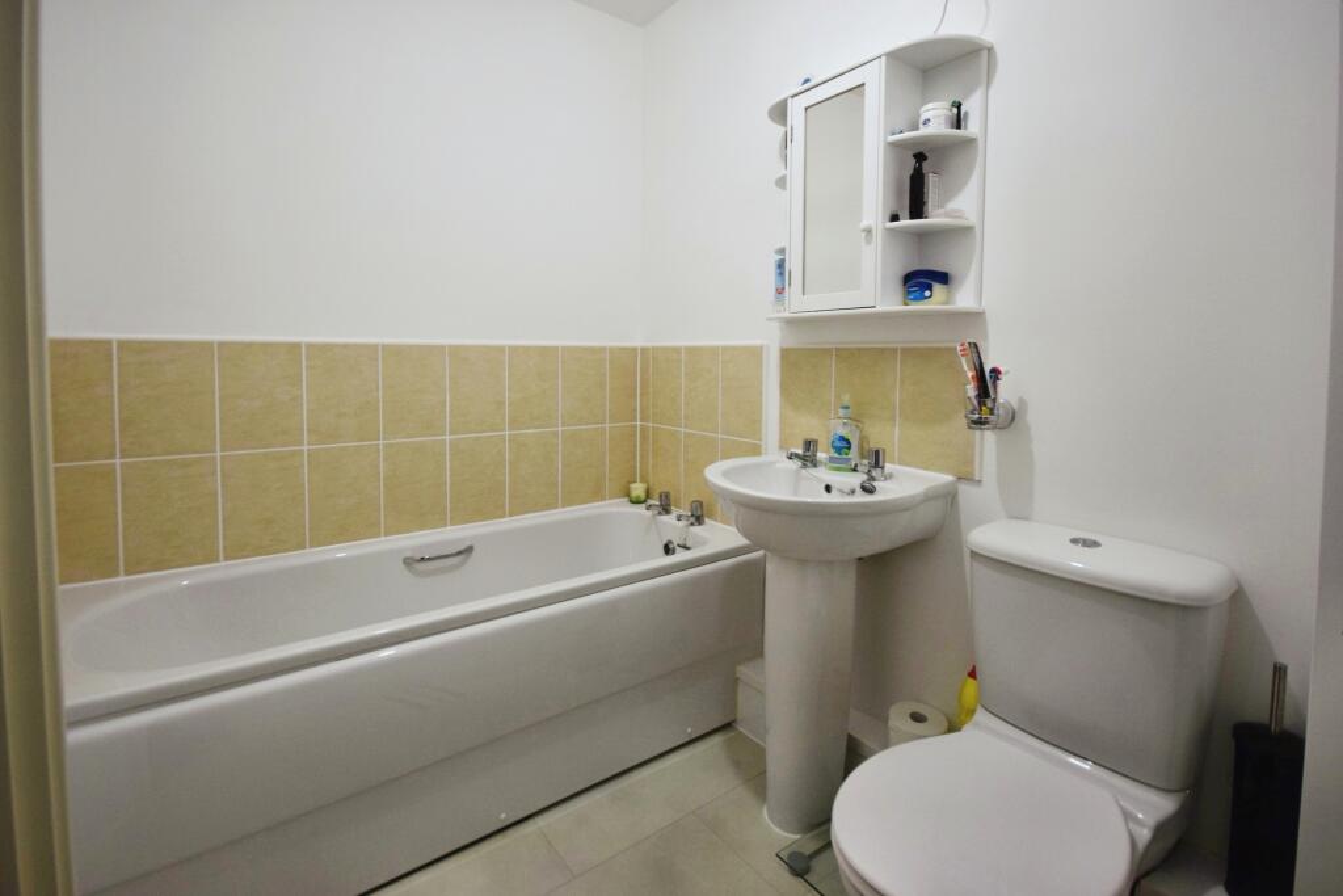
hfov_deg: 95.0
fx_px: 616
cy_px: 448
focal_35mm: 16
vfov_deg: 72.1
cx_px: 672
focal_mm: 11
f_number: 4.2
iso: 450
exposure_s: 1/60
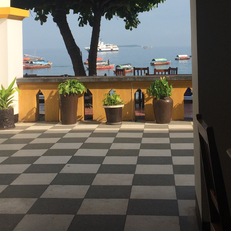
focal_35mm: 58
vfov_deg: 28.7
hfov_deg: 29.6
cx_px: 117
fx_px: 438
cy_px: 35
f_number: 2.2
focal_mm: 4.15
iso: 32
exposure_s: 1/1866
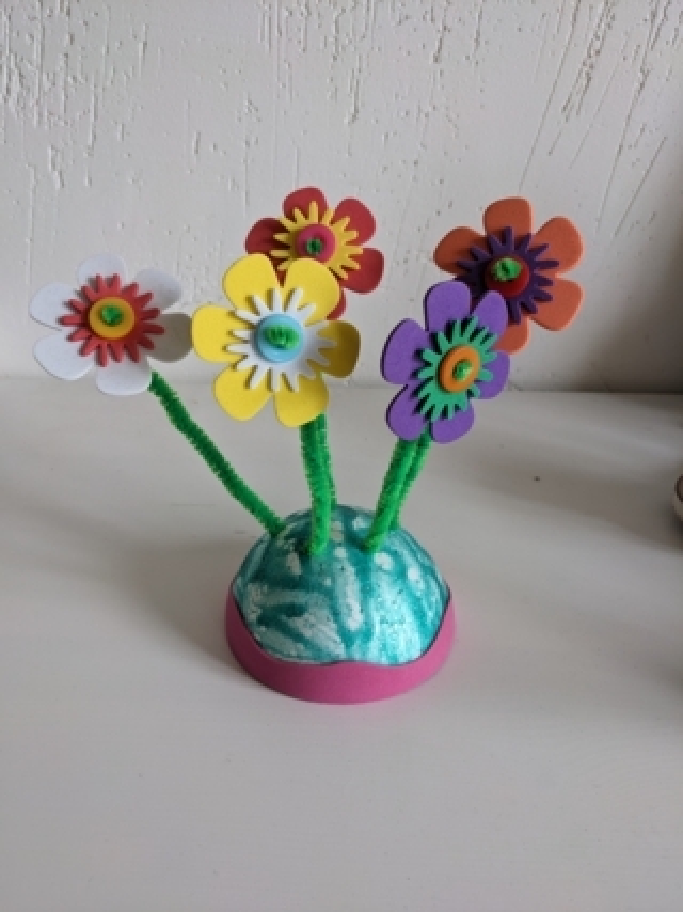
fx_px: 711
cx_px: 342
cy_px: 456
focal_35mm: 27
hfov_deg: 51.3
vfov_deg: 65.3
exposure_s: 1/49.9
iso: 73
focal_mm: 4.38
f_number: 1.73
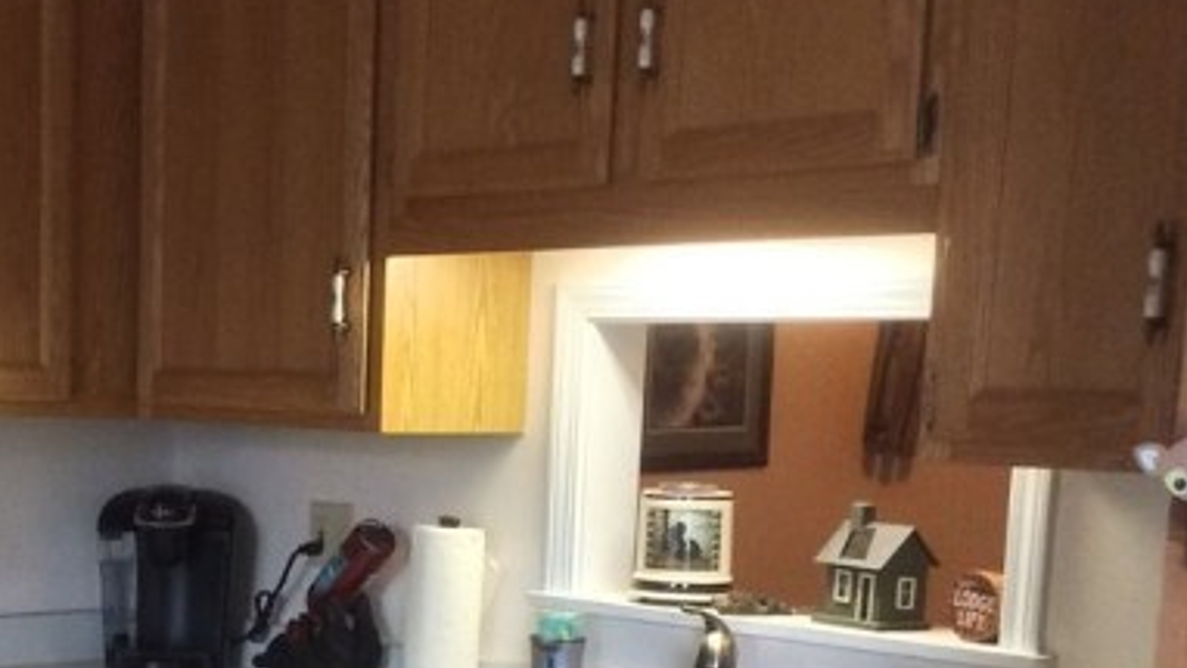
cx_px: 315
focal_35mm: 70
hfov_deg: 29.7
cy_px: 705
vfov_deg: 16.8
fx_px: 2204
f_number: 2.4
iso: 250
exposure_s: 1/24
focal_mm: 3.3
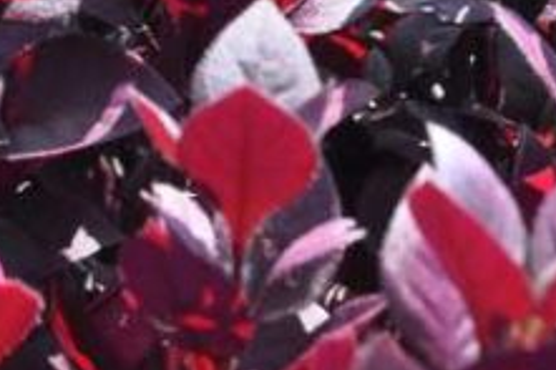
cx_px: 107
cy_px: -345
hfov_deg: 8.3
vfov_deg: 5.4
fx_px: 3812
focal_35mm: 247
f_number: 10
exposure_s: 1/100
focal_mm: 42
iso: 200
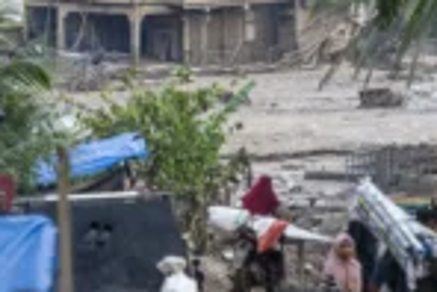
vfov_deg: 2.9
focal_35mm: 467
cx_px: 142
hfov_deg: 4.4
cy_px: 32
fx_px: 5674
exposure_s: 1/1000
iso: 100
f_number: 3.5
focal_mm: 165
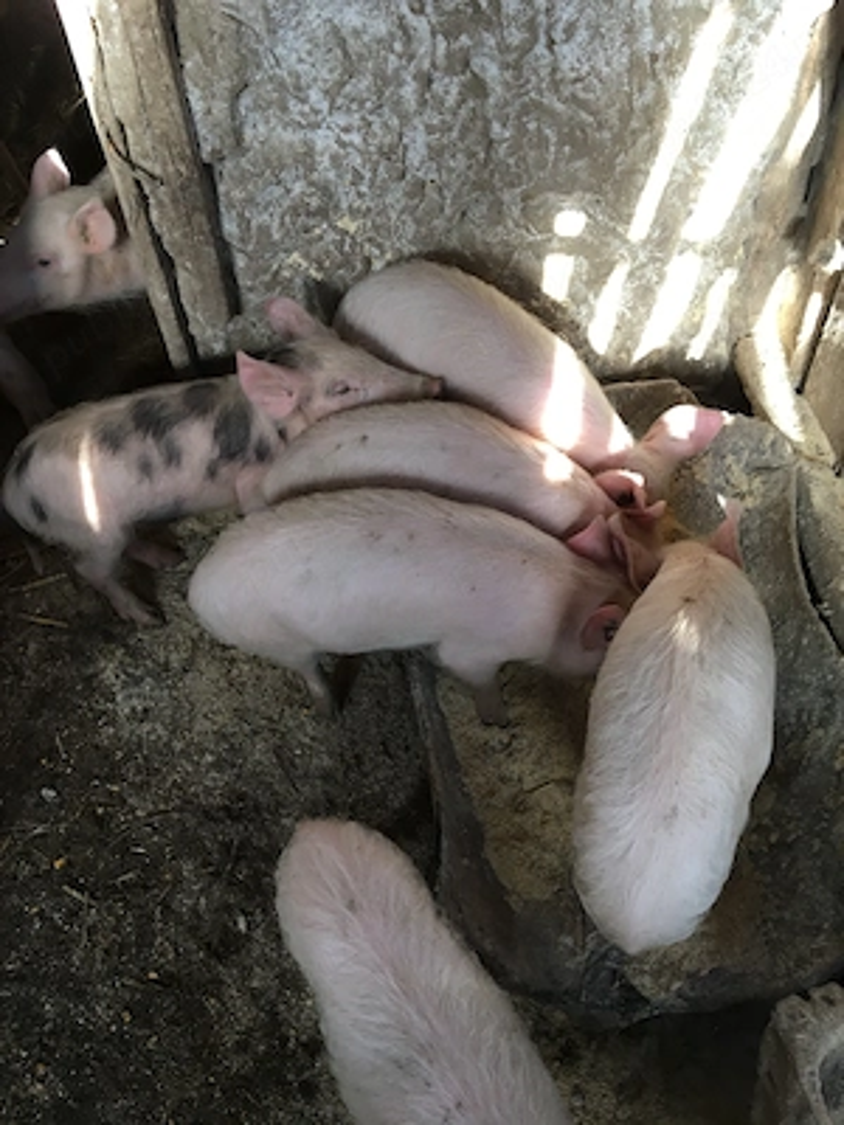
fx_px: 943
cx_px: 422
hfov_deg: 48.2
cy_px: 562
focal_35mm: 29
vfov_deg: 61.7
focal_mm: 4.15
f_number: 2.2
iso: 40
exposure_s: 1/33
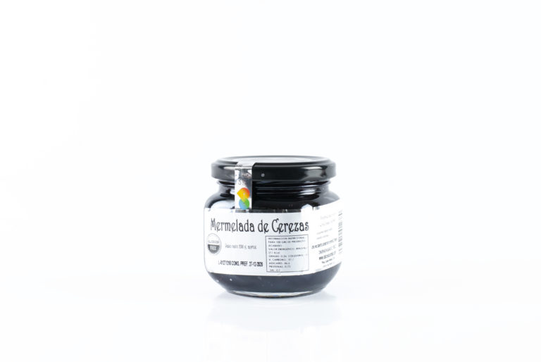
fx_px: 1128
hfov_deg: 27.0
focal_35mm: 75
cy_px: 181
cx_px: 270
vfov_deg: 18.2
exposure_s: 1/15
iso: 400
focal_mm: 50
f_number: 10
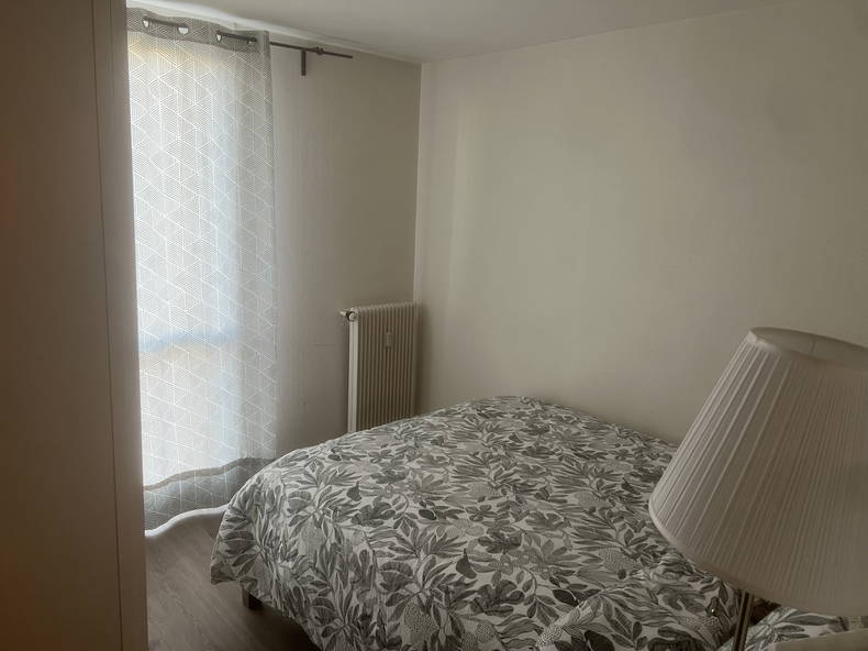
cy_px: 326
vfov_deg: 53.0
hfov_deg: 67.3
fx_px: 652
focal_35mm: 26
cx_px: 434
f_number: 1.5
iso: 80
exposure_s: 1/50
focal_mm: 5.7
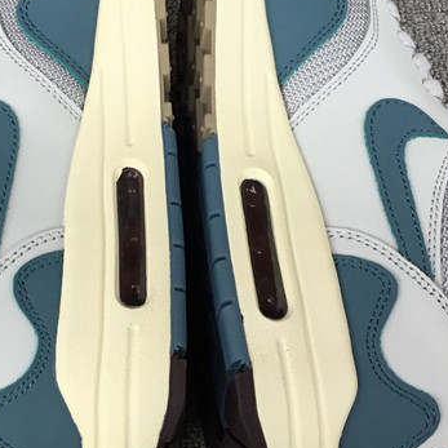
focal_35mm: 71
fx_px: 1040
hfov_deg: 24.2
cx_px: 155
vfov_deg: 24.2
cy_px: 148
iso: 40
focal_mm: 3.3
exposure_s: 1/100
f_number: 2.4
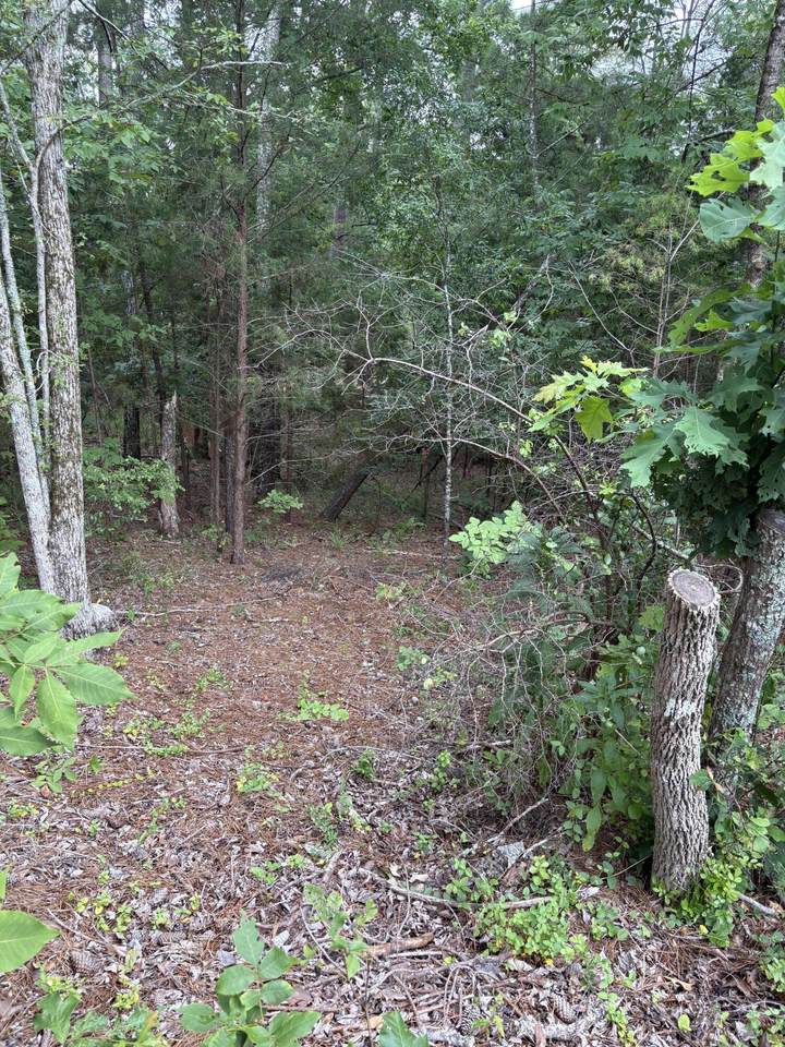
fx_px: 786
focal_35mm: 26
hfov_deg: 53.1
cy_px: 524
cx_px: 392
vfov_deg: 67.3
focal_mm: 5.96
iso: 50
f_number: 1.6
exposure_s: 1/122
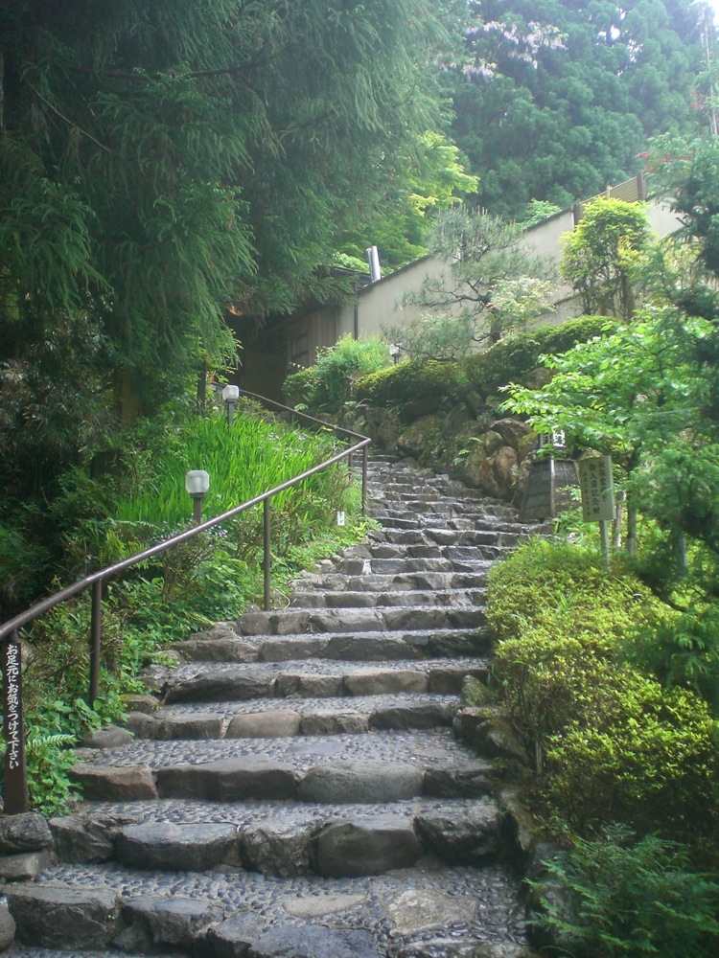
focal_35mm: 38
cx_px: 360
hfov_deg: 37.7
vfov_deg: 49.0
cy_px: 479
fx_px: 1052
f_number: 3.1
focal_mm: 6.3
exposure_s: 1/80
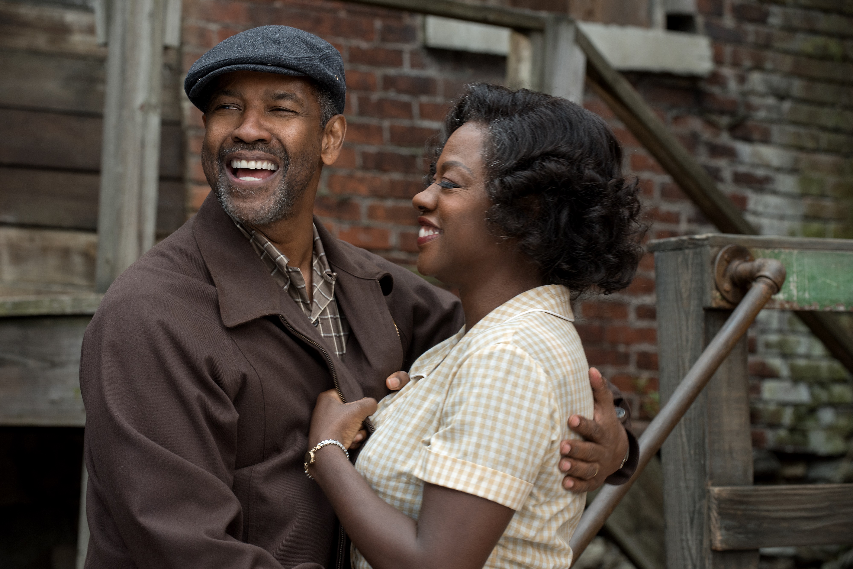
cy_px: 284
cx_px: 426
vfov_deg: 11.4
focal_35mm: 120
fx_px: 2844
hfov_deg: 17.1
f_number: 7.1
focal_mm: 120
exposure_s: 1/125
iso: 320
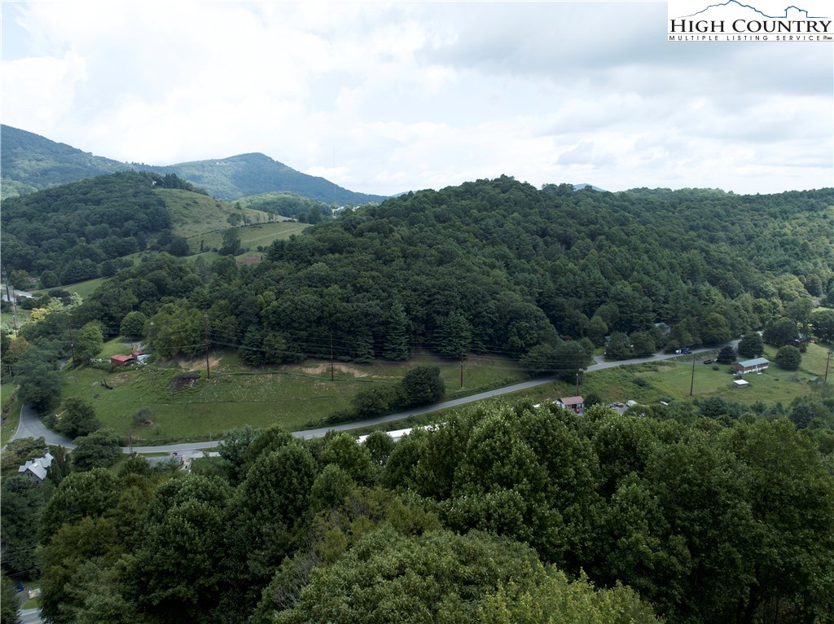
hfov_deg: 71.6
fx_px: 578
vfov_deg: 56.7
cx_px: 417
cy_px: 312
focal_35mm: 24
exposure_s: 1/1600
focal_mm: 12.29
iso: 200
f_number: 2.8
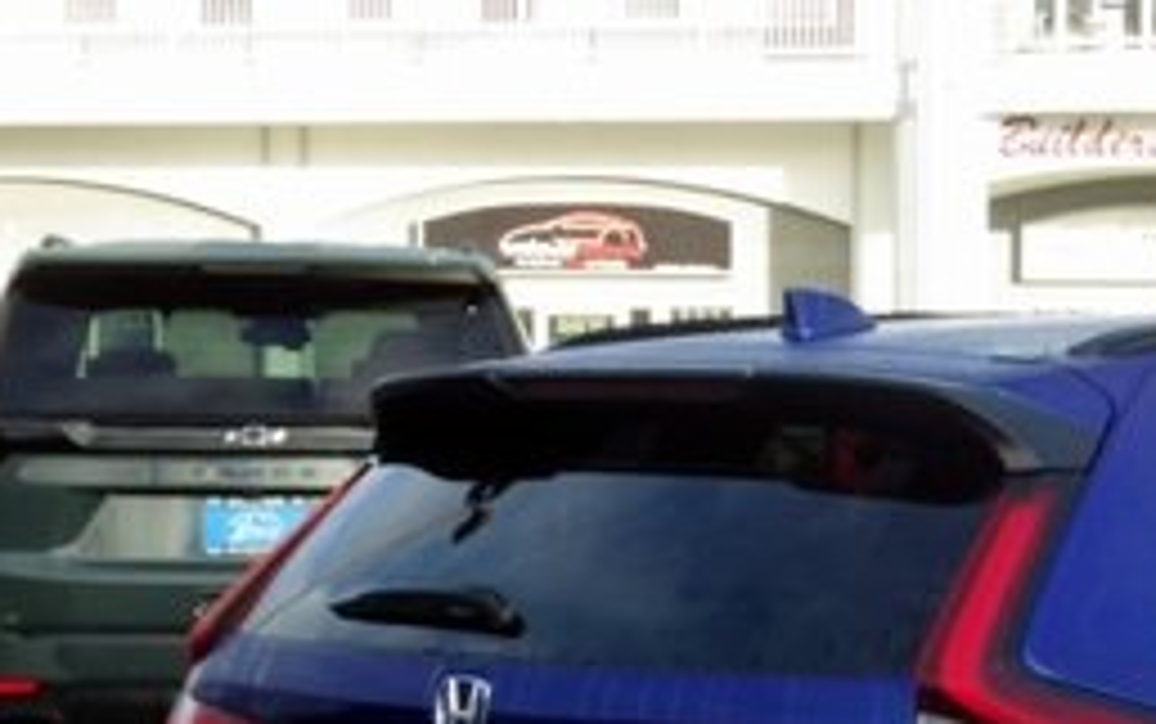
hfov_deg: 15.5
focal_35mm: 132
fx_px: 4161
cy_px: 809
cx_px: 1143
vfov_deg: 9.8
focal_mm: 9
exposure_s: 1/200
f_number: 3.8
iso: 100
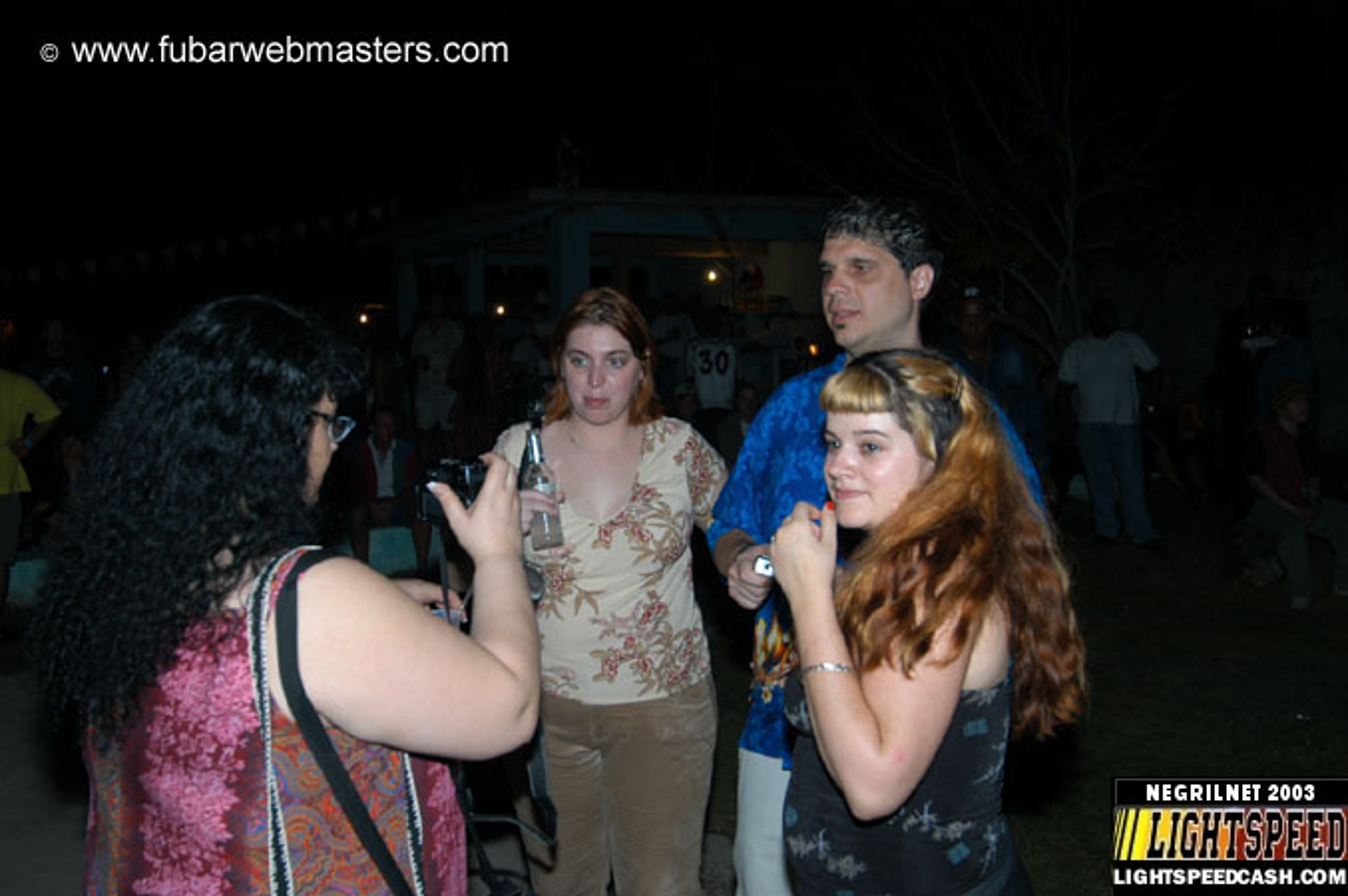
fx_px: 1347
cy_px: 448
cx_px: 674
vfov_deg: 36.8
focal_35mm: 36
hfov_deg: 53.2
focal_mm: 24
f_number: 5
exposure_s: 1/60
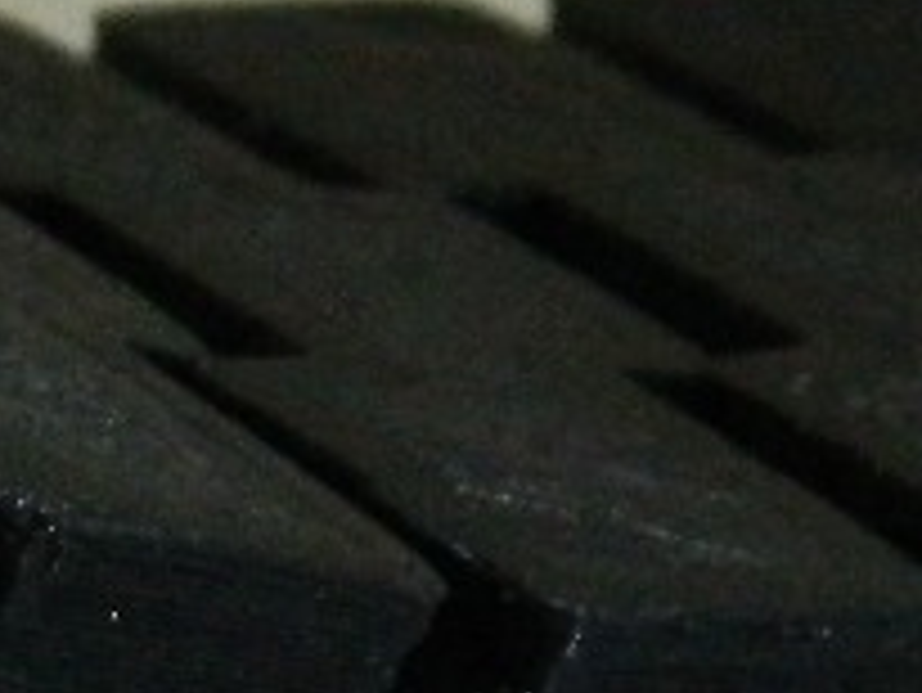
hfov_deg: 6.0
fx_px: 8795
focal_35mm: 330
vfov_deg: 4.5
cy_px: 999
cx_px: 63
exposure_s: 1/20
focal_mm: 8.4
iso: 400
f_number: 3.6
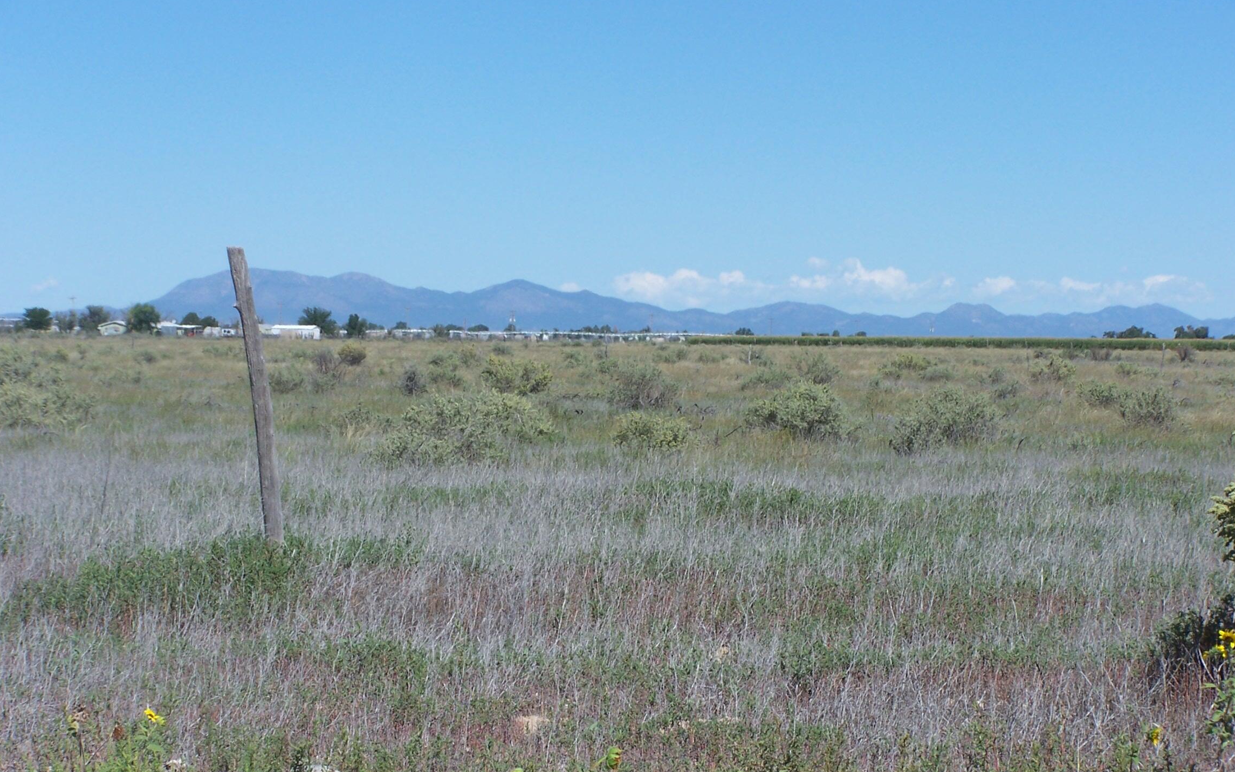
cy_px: 454
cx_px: 619
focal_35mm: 112
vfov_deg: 11.7
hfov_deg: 18.6
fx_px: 3769
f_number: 4.5
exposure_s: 1/750
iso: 80
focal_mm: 17.5
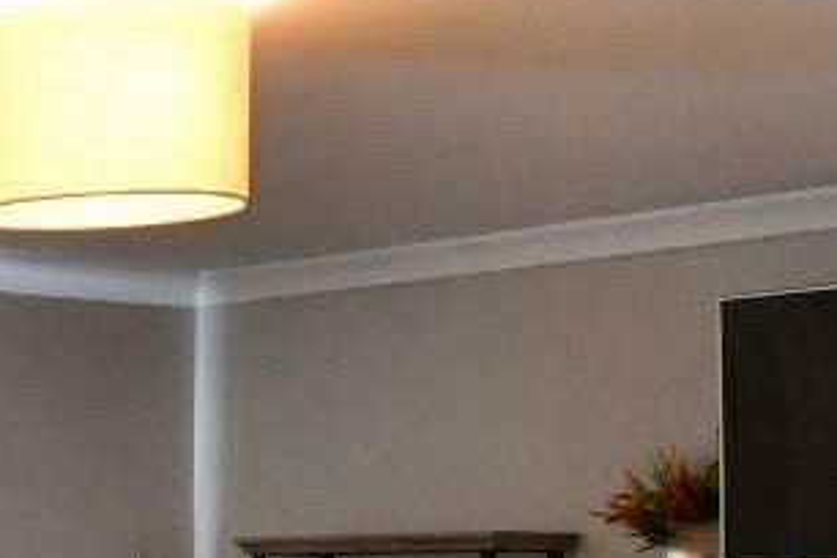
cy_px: 782
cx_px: -632
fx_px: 2464
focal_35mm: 106
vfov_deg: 12.4
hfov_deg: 16.4
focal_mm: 10
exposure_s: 1/25
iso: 2000
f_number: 6.3
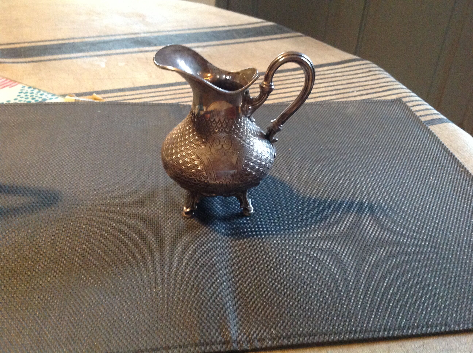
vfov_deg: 40.6
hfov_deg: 52.7
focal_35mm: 35
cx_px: 236
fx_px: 478
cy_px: 176
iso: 400
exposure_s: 1/15
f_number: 2.4
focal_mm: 4.28
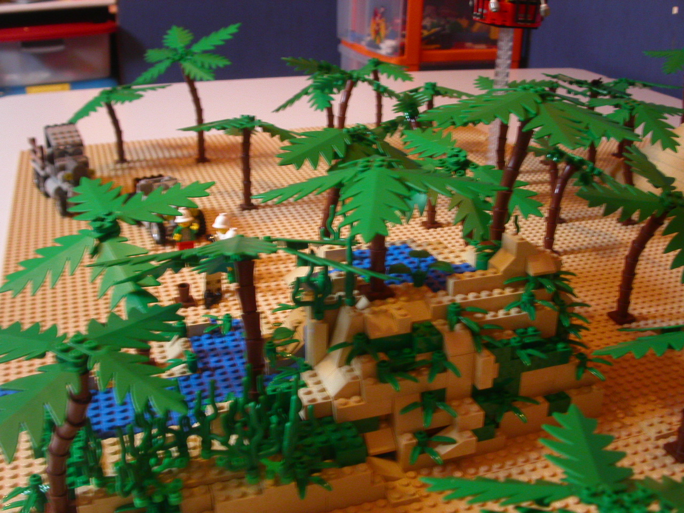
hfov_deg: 49.0
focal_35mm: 38
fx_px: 751
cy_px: 256
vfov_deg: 37.7
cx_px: 342
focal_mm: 7.8
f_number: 2.8
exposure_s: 1/8
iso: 200
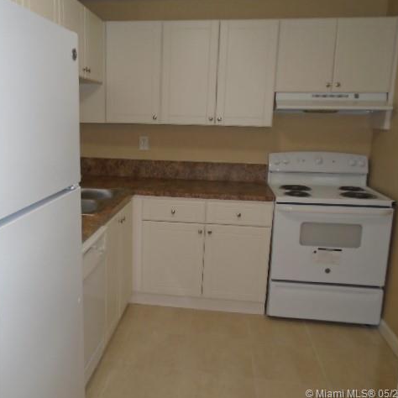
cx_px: 151
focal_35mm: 31
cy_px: 200
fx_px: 403
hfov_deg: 52.0
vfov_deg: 52.5
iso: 200
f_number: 3.2
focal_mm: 4.6
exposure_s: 1/30
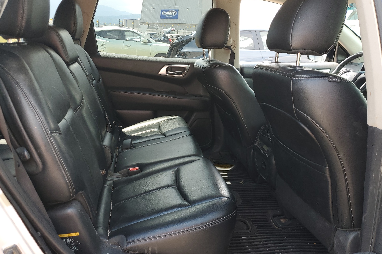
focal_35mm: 28
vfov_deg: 46.4
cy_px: 137
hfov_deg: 65.5
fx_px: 297
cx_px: 187
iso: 50
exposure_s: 1/256
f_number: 1.5
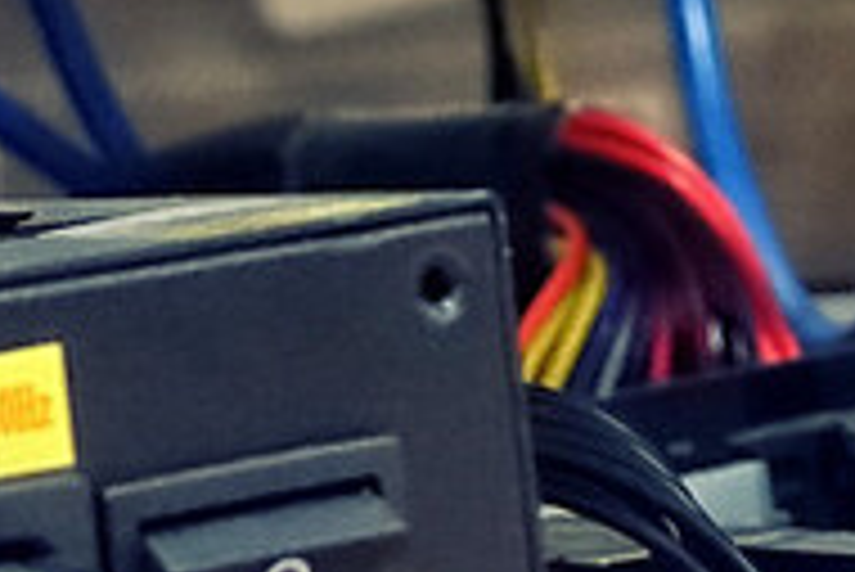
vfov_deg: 5.6
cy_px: -622
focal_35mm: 240
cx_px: 666
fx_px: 5704
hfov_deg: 8.6
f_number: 2.8
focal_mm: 14.1
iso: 4000
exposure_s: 1/40
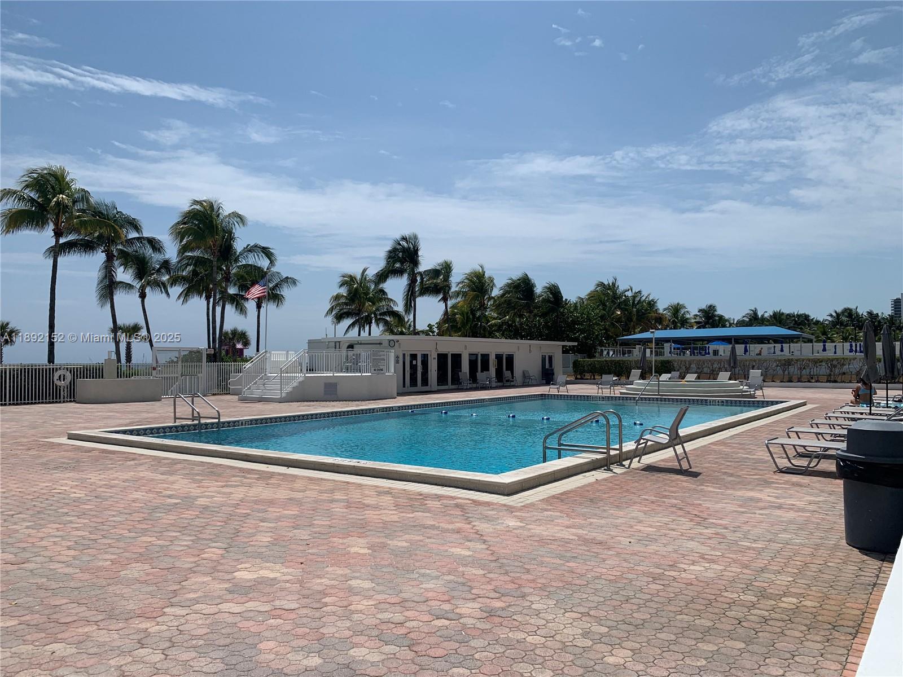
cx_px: 452
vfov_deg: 53.1
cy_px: 338
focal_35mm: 26
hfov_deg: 67.3
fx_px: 678
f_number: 1.8
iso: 25
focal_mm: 4.25
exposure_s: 1/7407
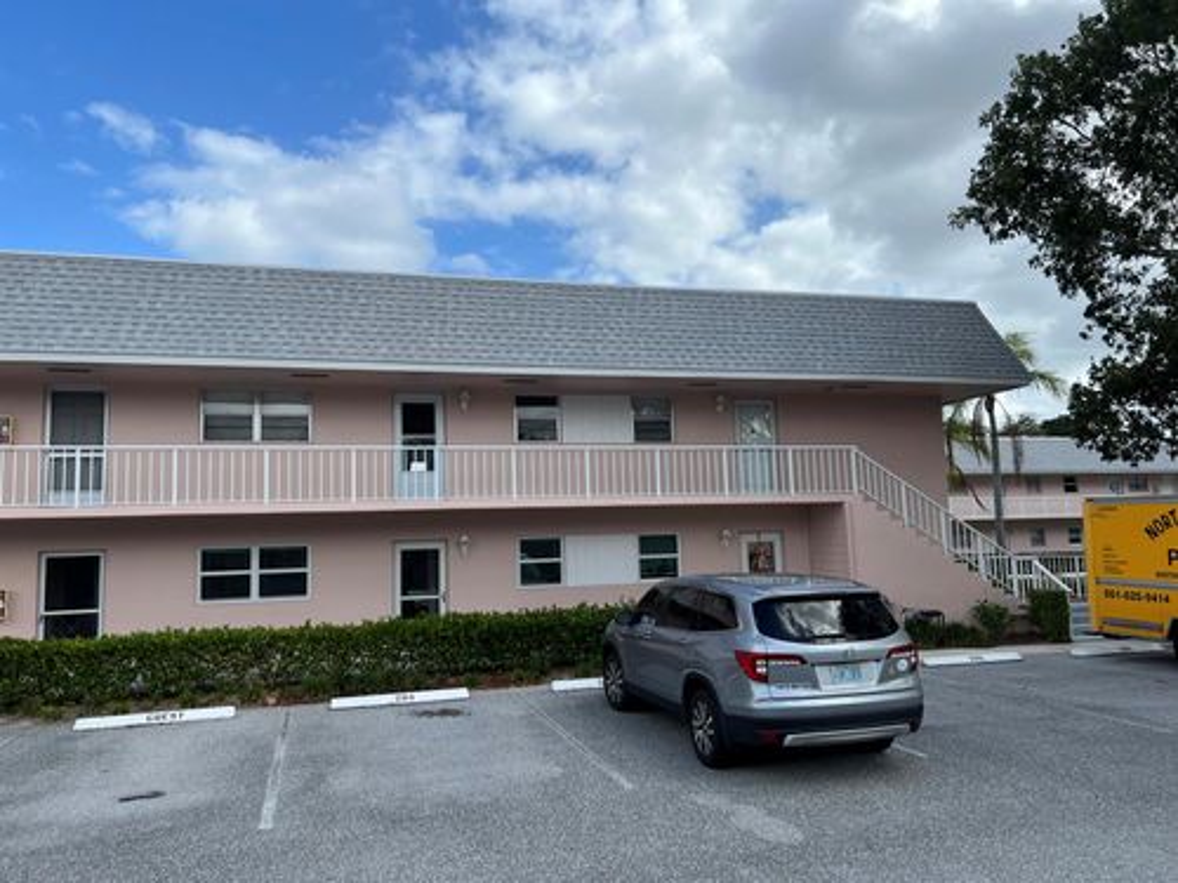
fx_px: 885
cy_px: 442
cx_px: 589
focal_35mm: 26
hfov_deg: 67.3
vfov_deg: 53.1
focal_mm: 5.7
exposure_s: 1/3257
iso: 50
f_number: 1.5
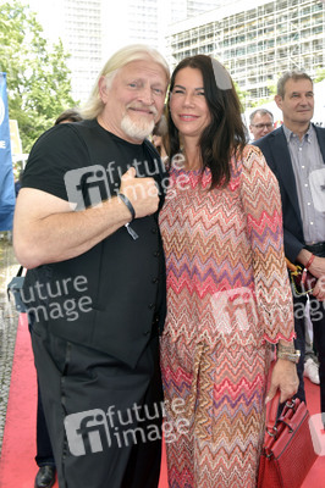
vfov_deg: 54.5
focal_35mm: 35
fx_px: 475
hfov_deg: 37.8
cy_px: 244
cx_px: 162
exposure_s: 1/125
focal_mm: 35
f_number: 5.6
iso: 400
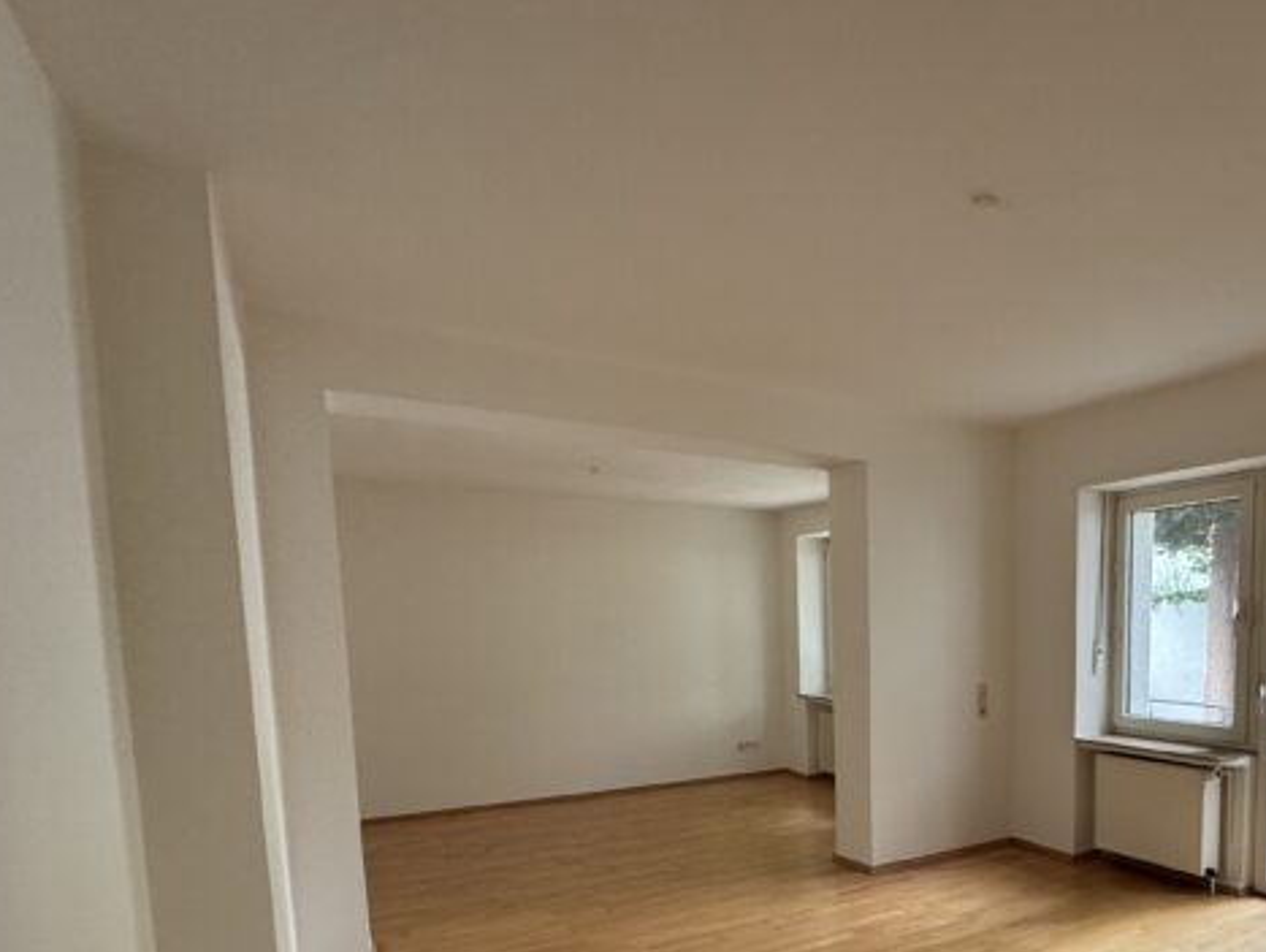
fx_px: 842
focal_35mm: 23
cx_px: 962
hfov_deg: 68.7
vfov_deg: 56.1
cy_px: 713
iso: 250
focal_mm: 2.22
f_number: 2.2
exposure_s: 1/50
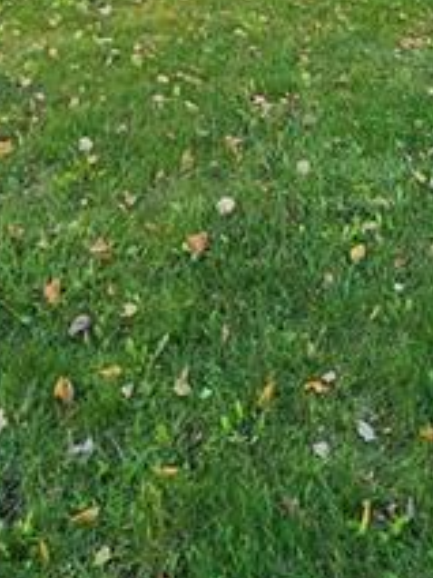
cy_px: -213
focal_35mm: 47
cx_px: 438
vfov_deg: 30.1
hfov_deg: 28.8
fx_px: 784
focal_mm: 2.2
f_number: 2.2
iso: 50
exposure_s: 1/190
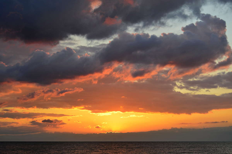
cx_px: 116
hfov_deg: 28.1
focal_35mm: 72
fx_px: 463
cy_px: 77
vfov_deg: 18.8
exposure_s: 1/30
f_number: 8
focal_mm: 48
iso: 100
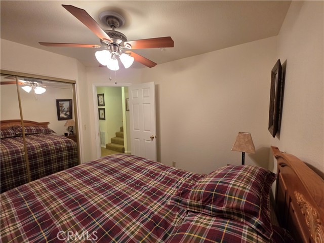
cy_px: 122
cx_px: 162
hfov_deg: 106.2
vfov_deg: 89.9
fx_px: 122
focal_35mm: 13
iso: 250
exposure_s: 1/60
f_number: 1.9
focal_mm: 2.2
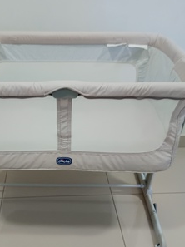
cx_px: 60
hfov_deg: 38.1
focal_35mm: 37
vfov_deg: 50.1
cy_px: 133
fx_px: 264
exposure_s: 1/20
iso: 2268
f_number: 1.7
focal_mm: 5.31
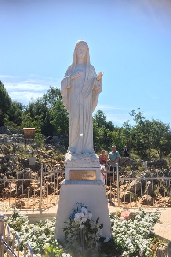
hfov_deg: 42.3
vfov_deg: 60.3
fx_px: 221
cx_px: 86
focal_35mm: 31
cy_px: 128
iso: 25
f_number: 2.2
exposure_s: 1/785
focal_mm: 4.15
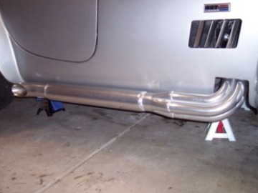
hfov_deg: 46.8
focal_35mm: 40
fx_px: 298
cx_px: 134
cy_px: 95
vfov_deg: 36.0
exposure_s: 1/30
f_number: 2.8
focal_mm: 8
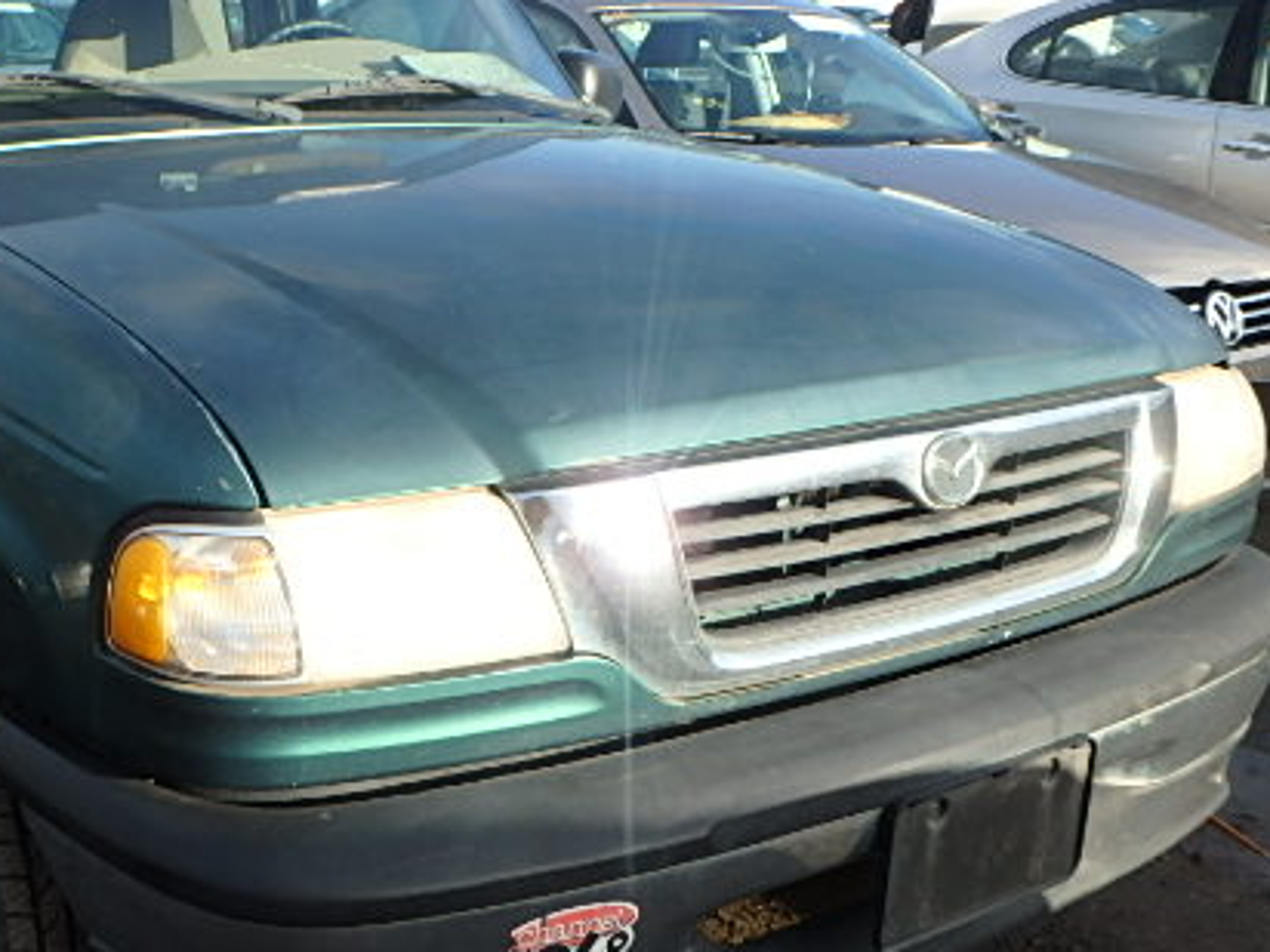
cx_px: 351
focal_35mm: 45
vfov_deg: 32.2
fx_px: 1651
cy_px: 511
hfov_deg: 41.1
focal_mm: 5.2
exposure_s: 1/250
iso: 125
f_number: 4.6
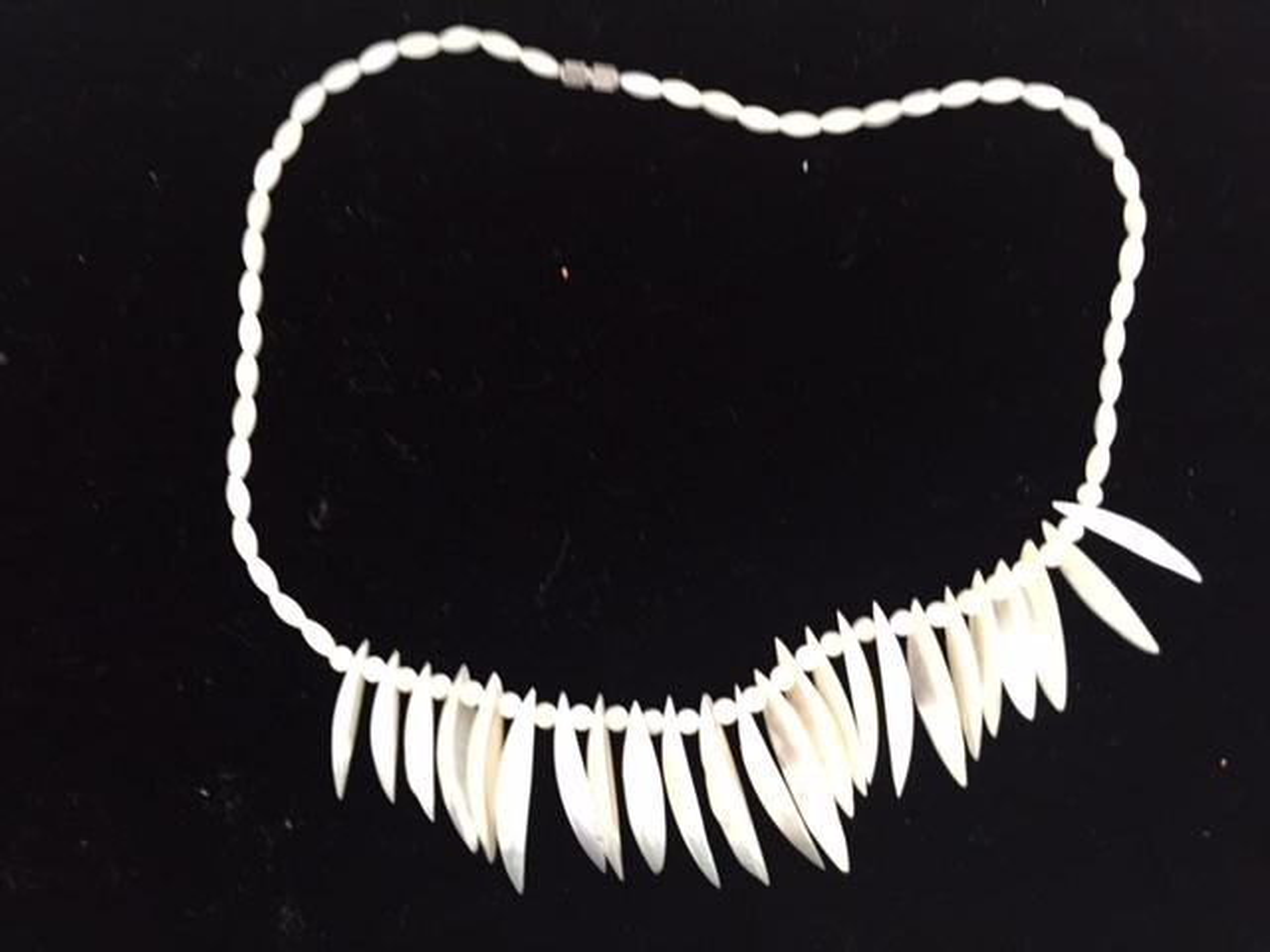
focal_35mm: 29
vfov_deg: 48.2
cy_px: 476
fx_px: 1064
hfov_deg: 61.7
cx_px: 635
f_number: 2.2
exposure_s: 1/17
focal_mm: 4.15
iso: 250
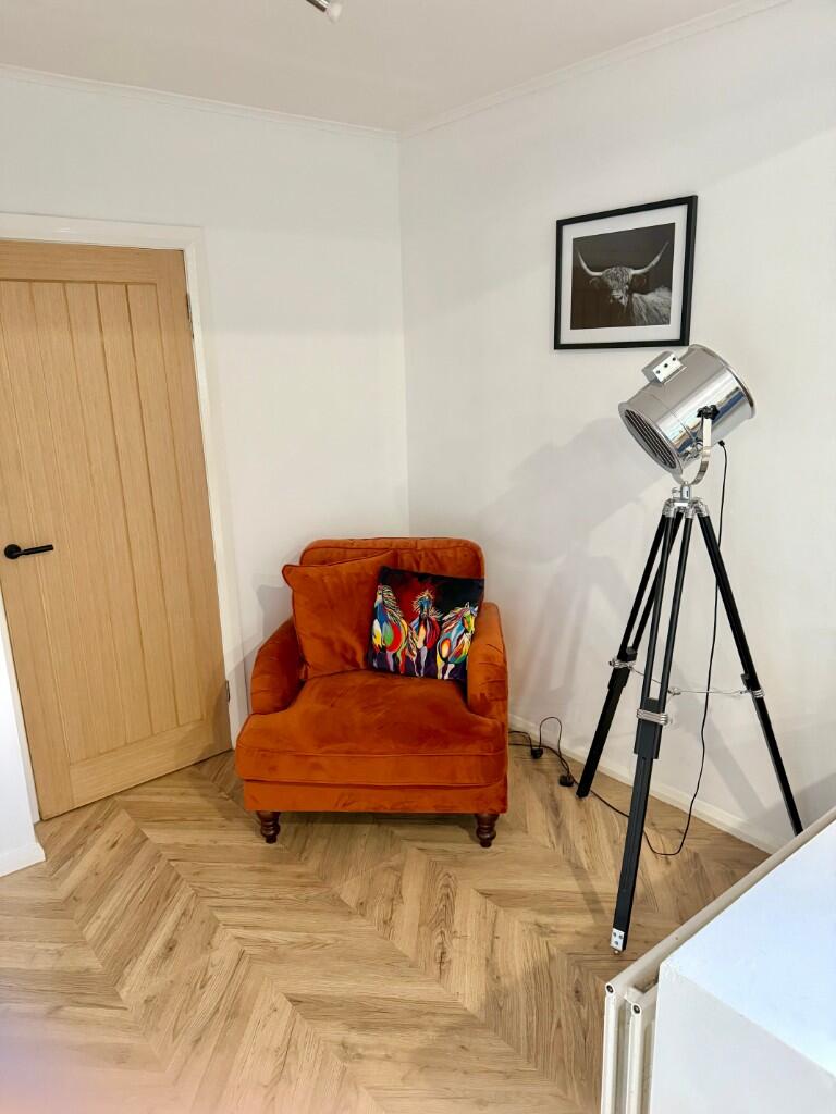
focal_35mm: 24
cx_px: 418
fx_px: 773
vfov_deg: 71.6
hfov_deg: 56.8
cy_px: 557
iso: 400
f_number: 1.78
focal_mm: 6.76
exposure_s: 1/60
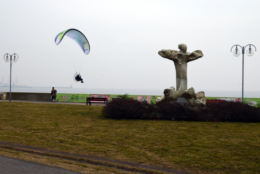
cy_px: 87
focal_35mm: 42
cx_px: 130
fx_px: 304
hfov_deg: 46.4
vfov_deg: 32.0
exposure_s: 1/160
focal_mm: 28
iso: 400
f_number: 9
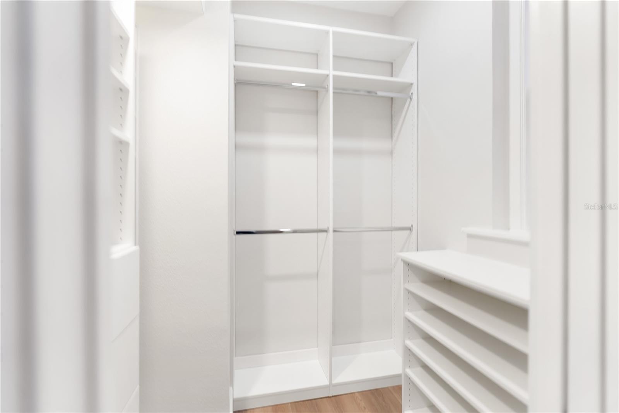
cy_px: 206
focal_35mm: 16
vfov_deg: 73.8
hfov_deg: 96.7
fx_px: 275
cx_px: 310
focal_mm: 16
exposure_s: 1/15
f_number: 2.8
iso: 160
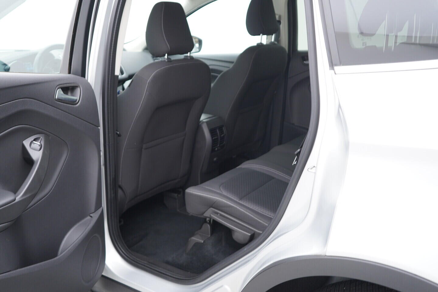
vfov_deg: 36.9
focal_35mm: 36
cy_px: 146
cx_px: 219
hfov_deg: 53.1
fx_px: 438
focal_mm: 24
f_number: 2.8
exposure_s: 1/40
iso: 200
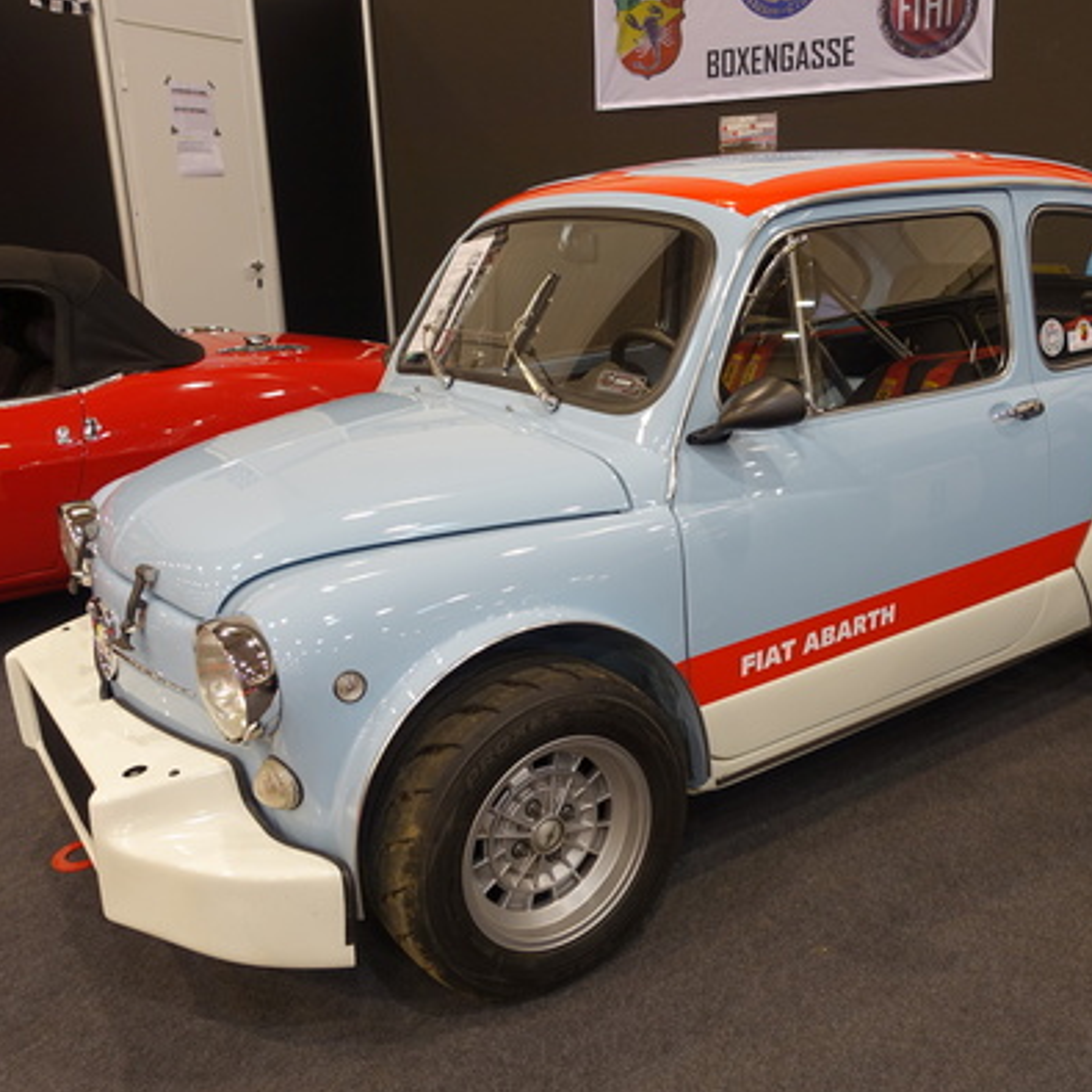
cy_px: 545
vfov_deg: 52.5
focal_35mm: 31
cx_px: 583
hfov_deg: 52.5
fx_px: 1106
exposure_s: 1/30
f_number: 2.8
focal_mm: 8.85
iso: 125
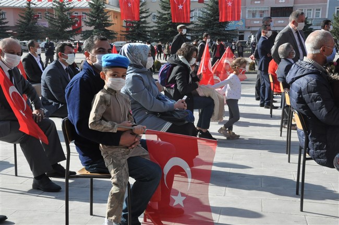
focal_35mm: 51
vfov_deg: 26.4
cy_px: 112
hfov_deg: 38.9
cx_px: 170
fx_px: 480
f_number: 13
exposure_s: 1/640
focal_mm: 34
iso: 1600
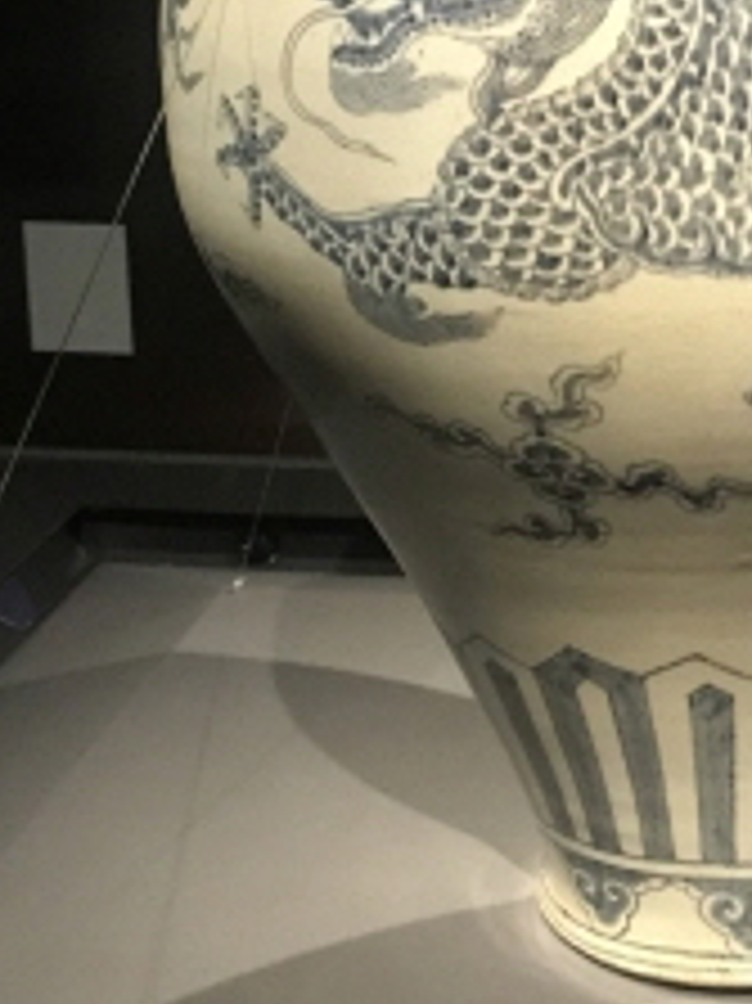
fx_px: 2551
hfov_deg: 16.4
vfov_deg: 22.3
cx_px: 754
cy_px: 491
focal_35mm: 88
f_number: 1.8
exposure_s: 1/11
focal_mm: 3.99
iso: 100
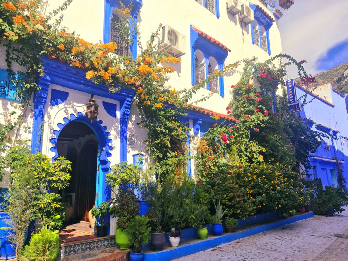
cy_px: 134
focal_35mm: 24
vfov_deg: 56.8
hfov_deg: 71.6
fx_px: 241
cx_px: 171
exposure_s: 1/3333
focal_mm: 5.54
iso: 50
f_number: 1.8
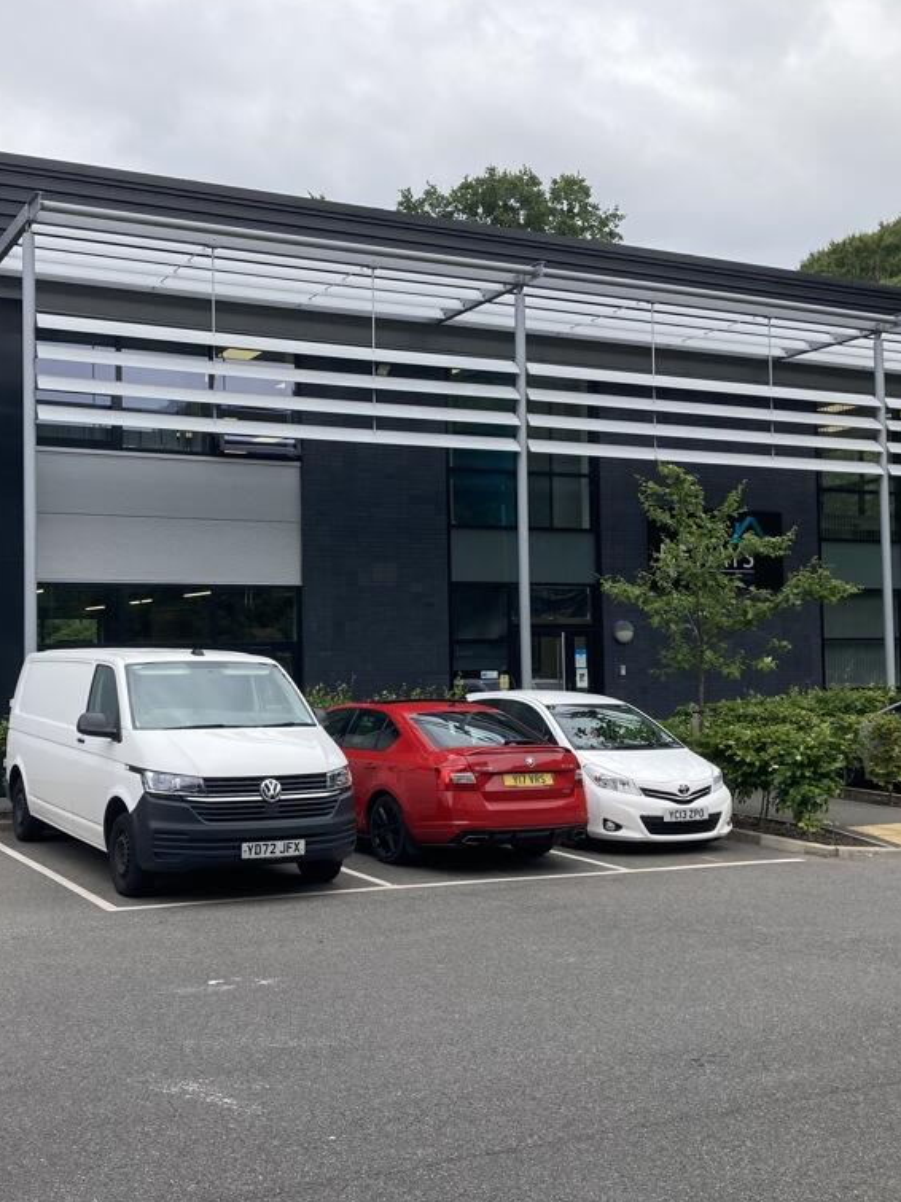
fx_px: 1319
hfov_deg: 37.3
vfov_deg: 49.0
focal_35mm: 38
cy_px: 594
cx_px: 294
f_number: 1.8
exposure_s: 1/1156
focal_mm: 3.99
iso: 20
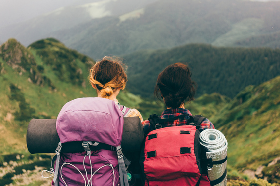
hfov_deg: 51.9
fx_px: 288
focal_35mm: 37
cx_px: 146
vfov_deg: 35.9
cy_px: 92
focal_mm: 35
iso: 200
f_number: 2.8
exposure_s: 1/2000
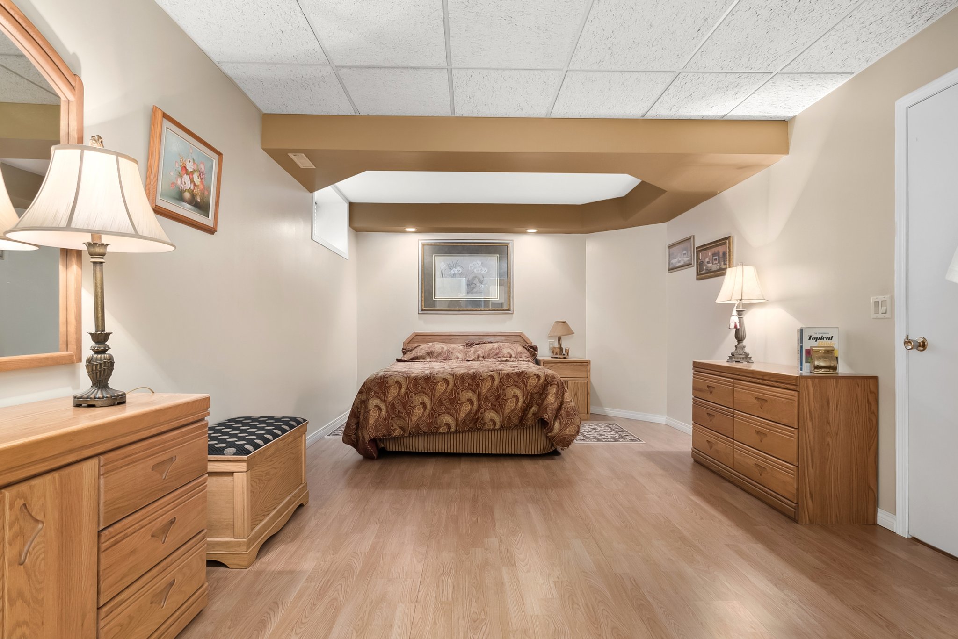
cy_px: 320
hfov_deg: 90.0
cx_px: 479
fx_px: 479
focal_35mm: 18
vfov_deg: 67.4
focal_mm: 12
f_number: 8
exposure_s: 8
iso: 100
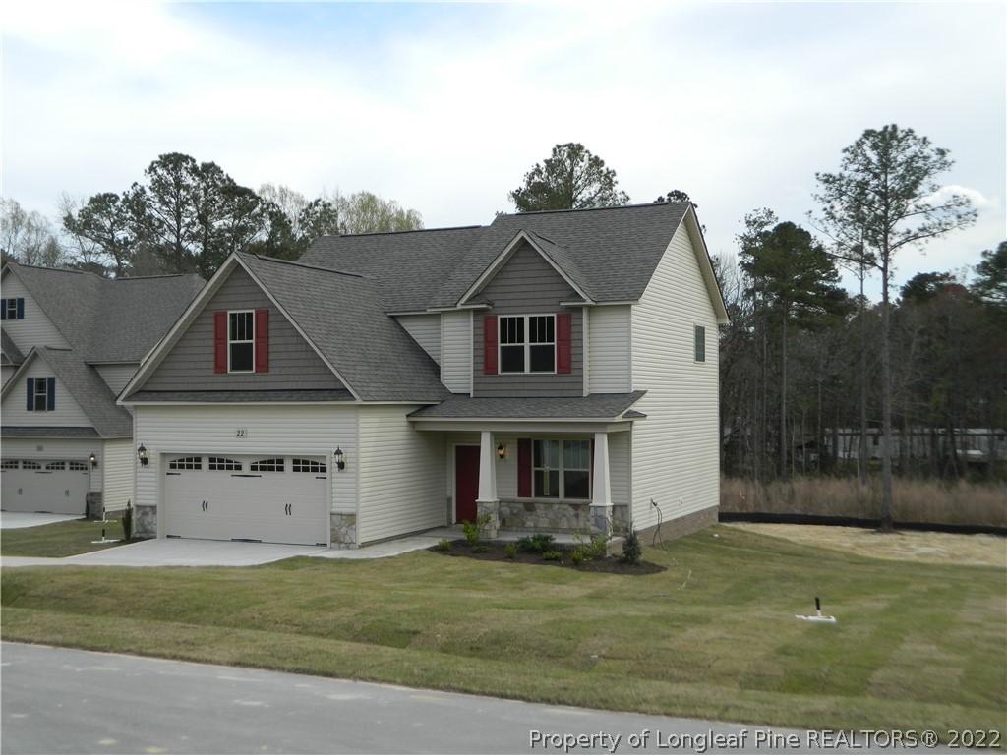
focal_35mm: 41
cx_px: 504
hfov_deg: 45.8
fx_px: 1193
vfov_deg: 35.1
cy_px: 378
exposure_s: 1/500
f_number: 3.5
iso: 80
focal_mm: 7.3
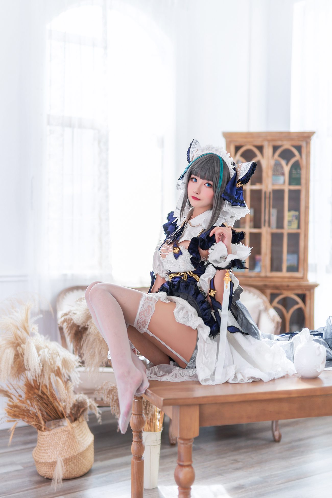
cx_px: 166
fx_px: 691
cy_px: 249
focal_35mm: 50
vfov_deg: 39.6
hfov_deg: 27.0
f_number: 1.4
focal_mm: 50
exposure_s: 1/250
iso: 125
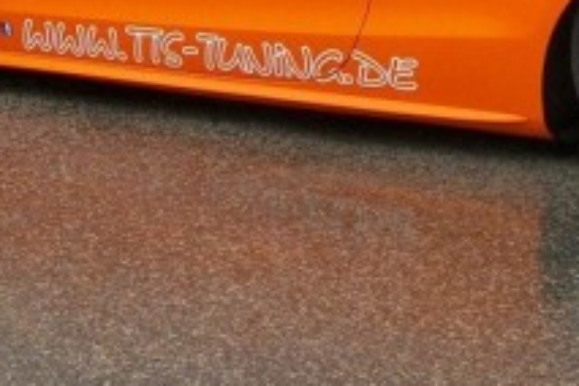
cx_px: 484
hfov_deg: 12.5
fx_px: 2637
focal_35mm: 164
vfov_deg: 8.2
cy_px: -171
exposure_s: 1/166
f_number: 3.2
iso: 80
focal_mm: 7.1
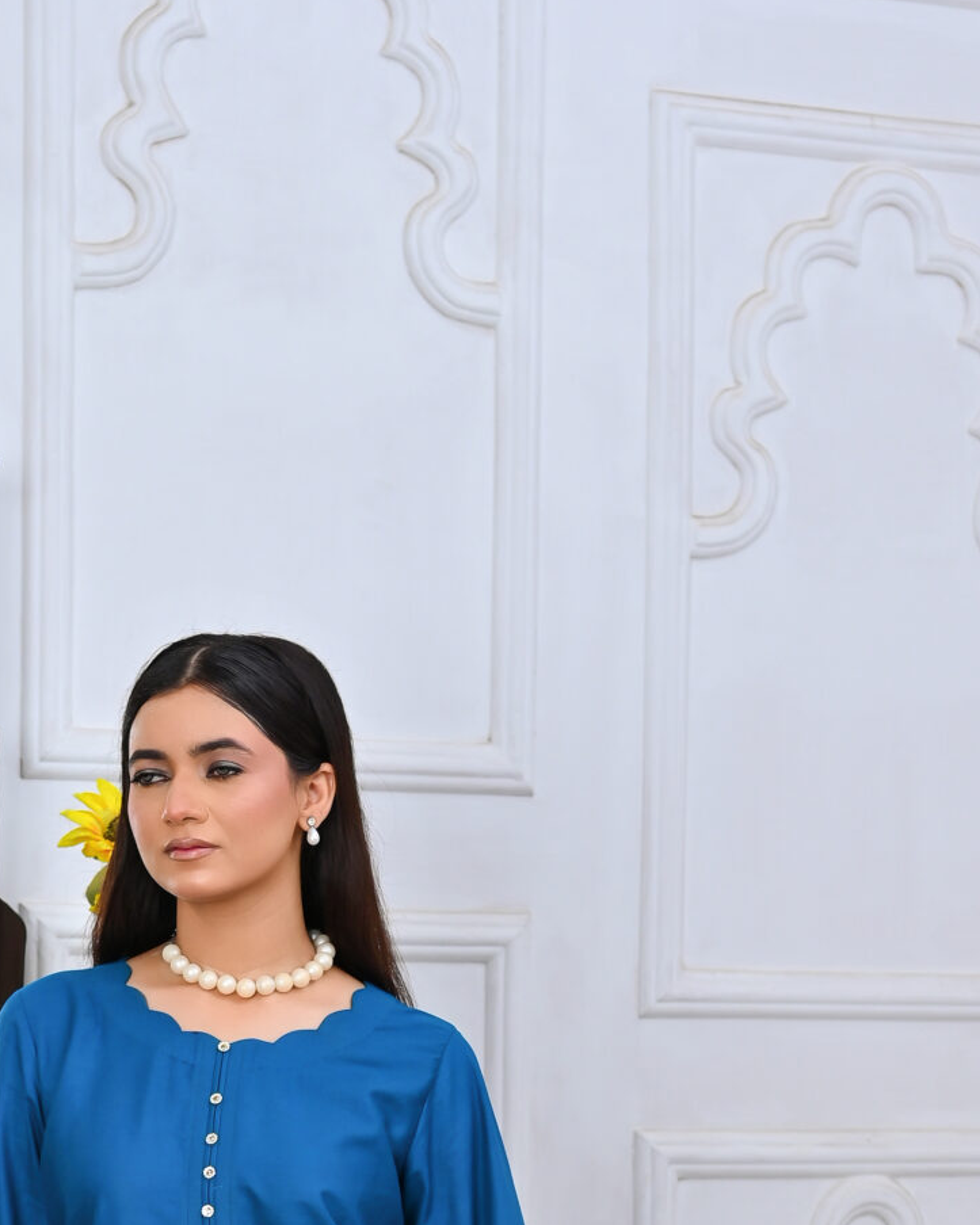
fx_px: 3372
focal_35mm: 93
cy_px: 1274
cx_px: 205
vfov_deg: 19.9
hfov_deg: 16.4
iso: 250
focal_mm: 35
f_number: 4
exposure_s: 1/160
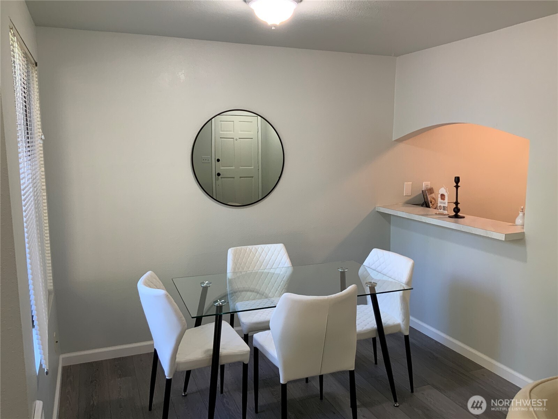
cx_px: 279
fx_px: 467
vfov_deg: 48.2
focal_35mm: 29
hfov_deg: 61.7
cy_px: 210
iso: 80
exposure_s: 1/60
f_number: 1.8
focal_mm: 3
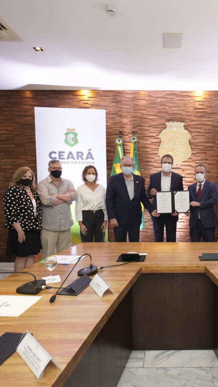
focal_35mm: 26
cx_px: 173
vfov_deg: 71.9
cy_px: 199
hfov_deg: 42.5
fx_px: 267
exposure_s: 1/100
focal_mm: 16
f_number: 6.3
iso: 6400
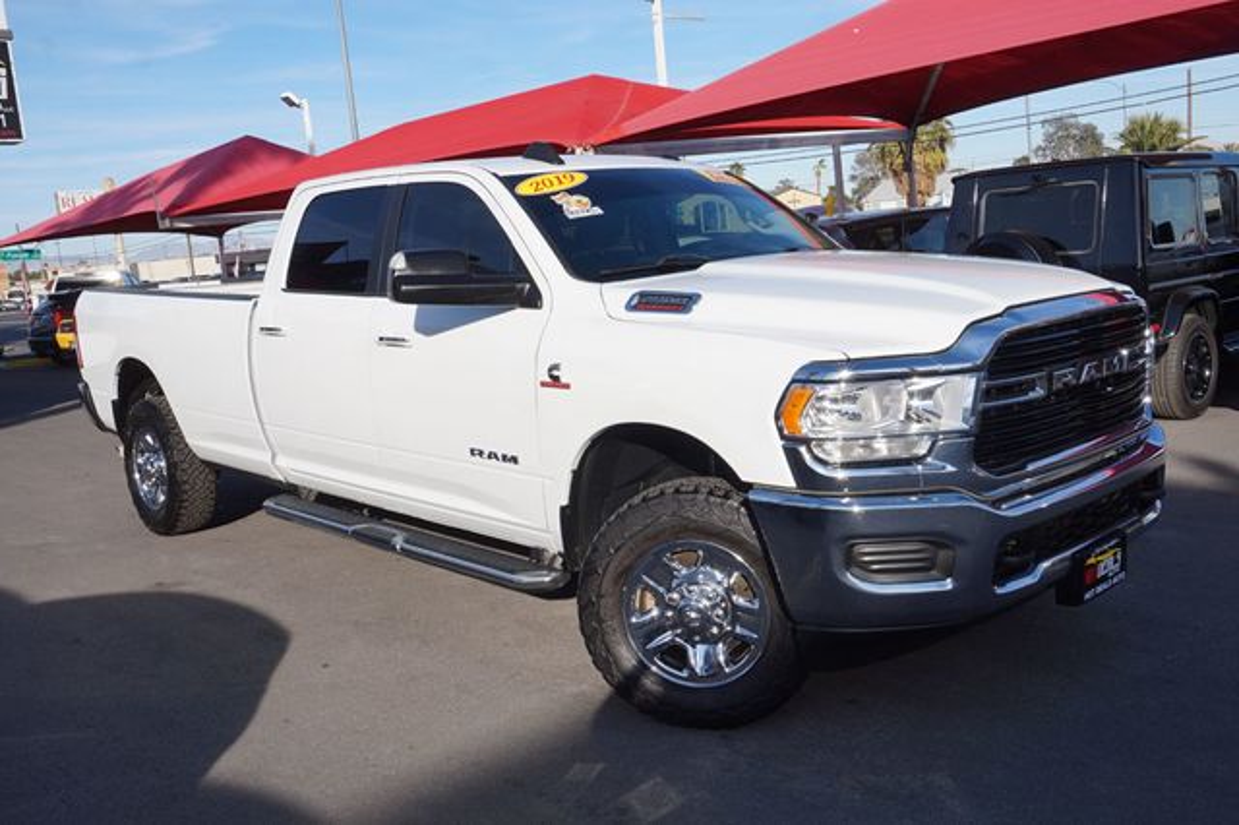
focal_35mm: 33
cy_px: 412
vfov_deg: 39.9
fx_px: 1135
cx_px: 620
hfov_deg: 57.2
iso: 100
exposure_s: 1/125
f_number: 11
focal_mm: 22
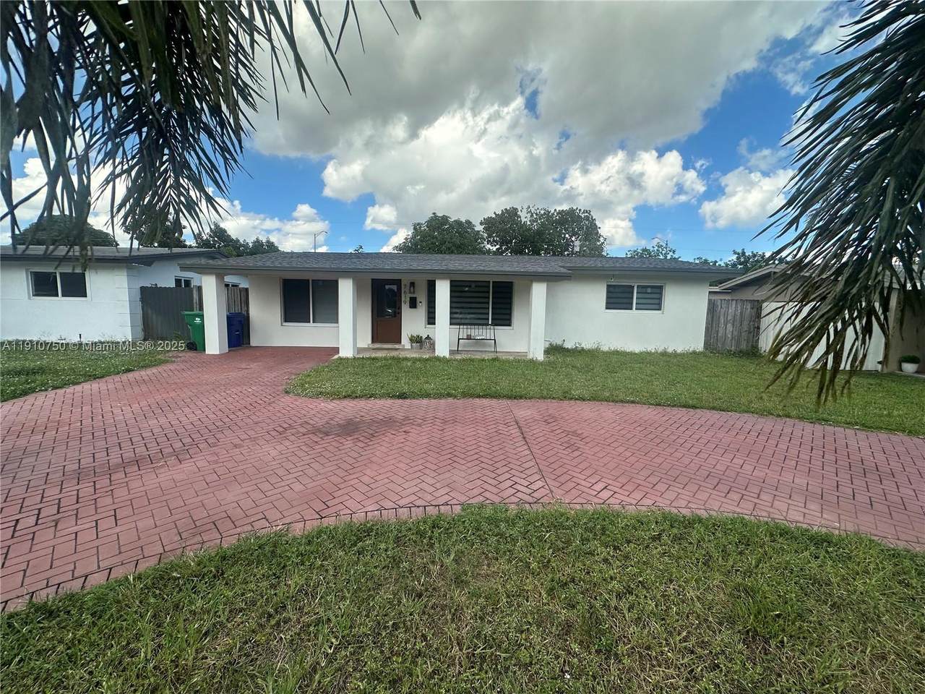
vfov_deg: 85.7
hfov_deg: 102.1
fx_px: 374
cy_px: 347
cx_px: 462
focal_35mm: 14
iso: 50
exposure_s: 1/1125
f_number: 2.2
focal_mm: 2.22
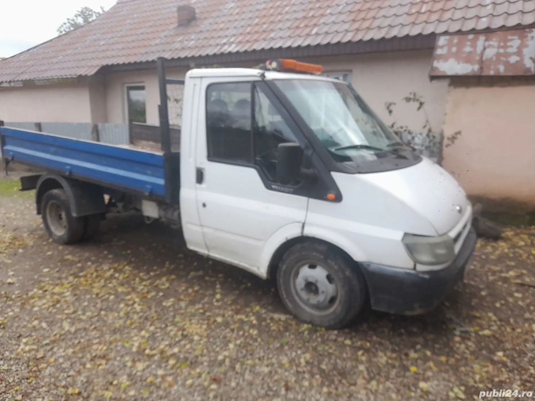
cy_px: 200
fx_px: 386
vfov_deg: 54.9
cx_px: 268
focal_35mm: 25
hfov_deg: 69.4
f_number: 2
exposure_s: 1/125
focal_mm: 4.6
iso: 20
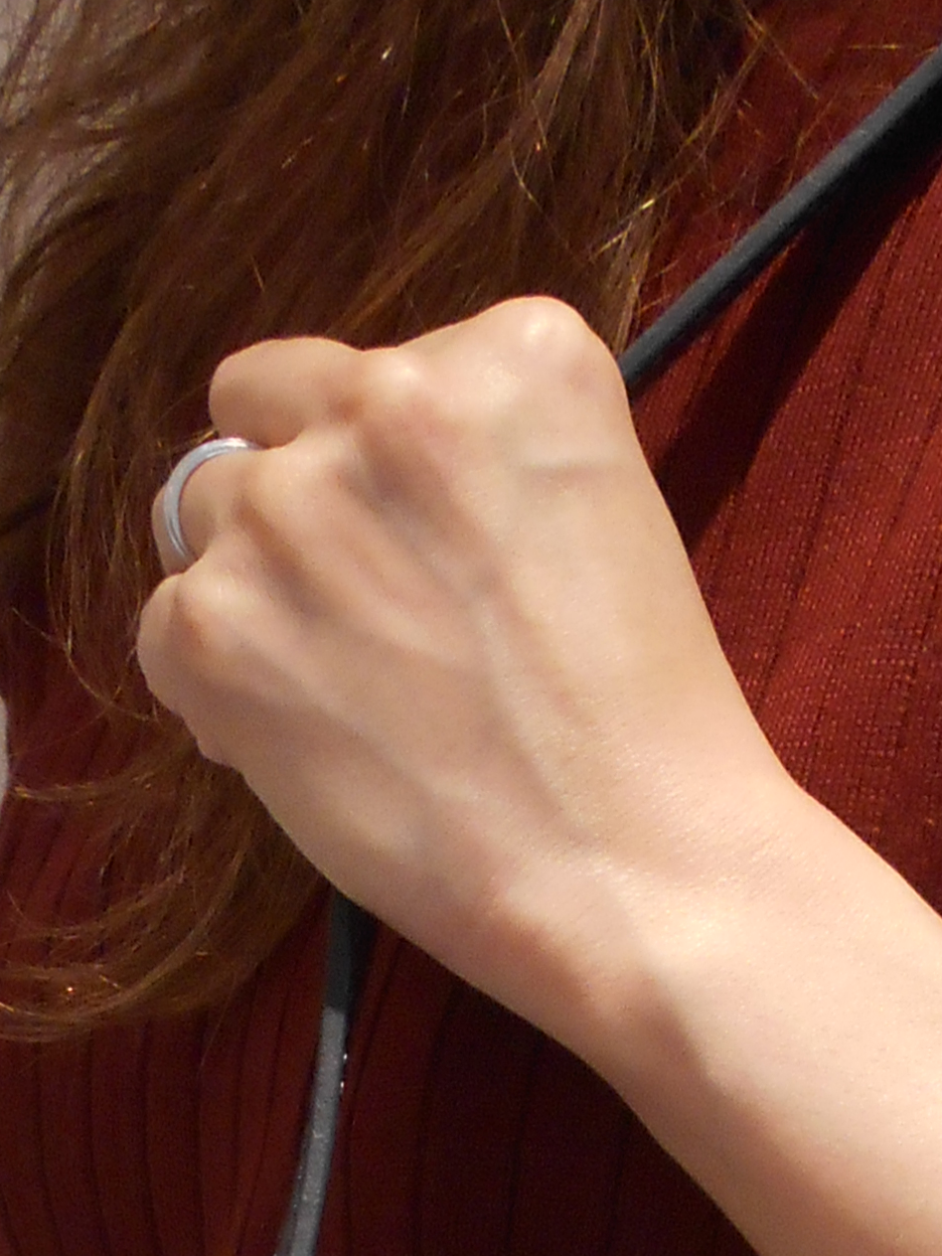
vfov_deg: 16.7
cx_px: 749
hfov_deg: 13.9
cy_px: 1941
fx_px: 3846
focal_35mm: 106
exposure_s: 1/30
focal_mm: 4.6
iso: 160
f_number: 3.2
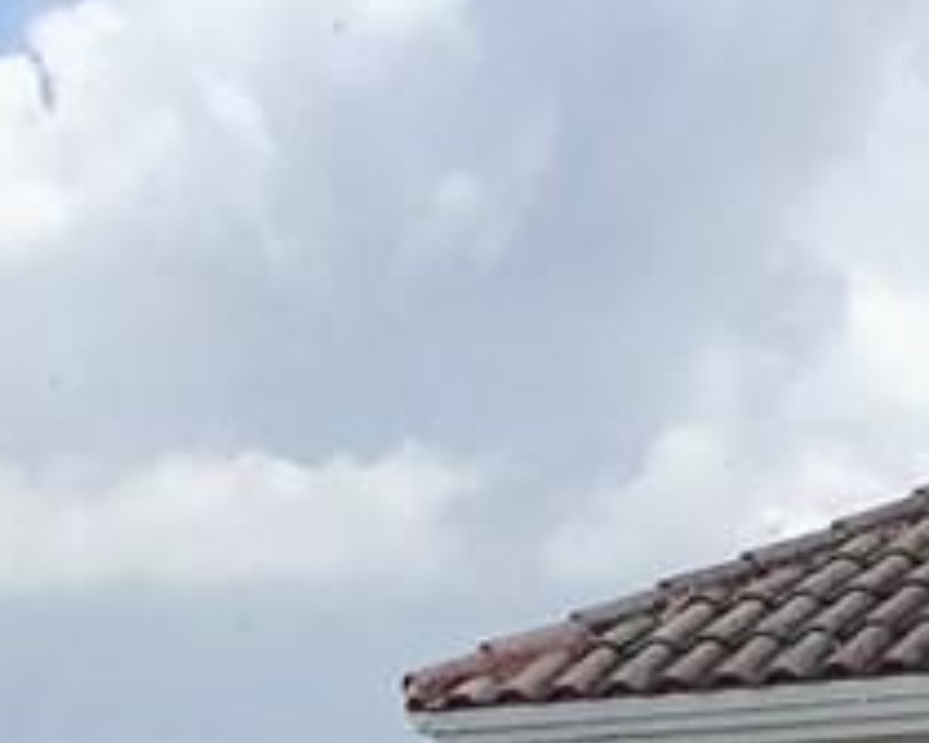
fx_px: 5964
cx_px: -22
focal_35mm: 217
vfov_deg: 6.7
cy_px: 1878
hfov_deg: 8.8
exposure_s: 1/1972
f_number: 2.2
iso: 25
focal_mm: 4.15
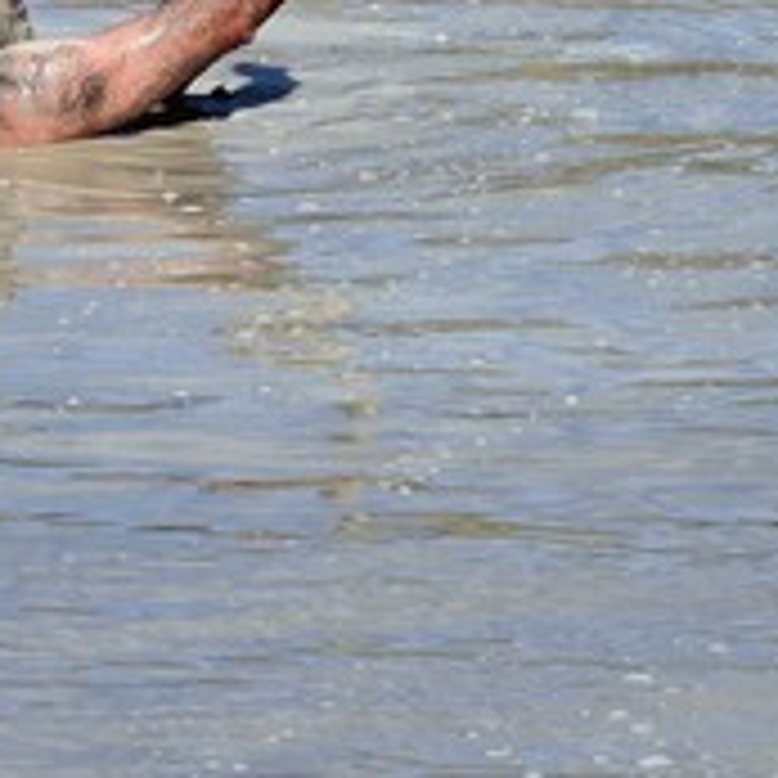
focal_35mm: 413
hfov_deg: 4.2
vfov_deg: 4.2
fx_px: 10502
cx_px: 315
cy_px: 153
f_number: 20
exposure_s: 1/160
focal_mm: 200
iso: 200
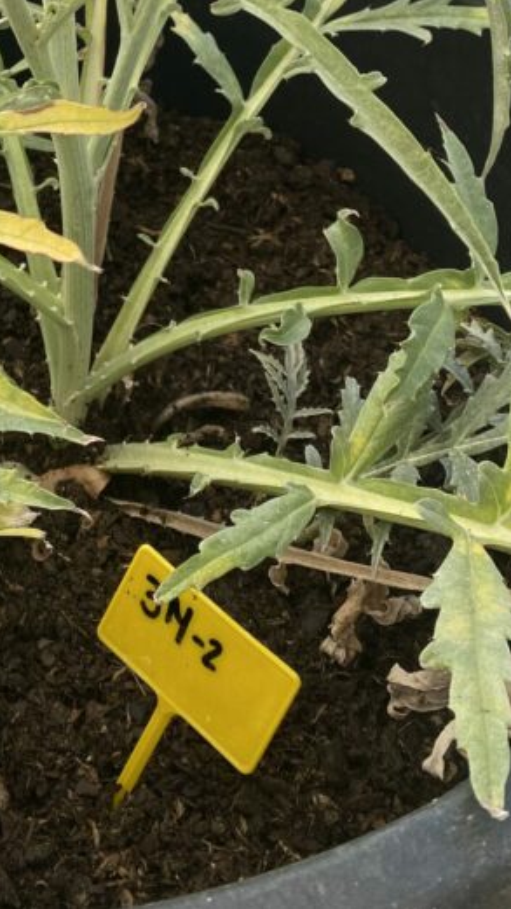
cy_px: -20
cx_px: 23
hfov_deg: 20.2
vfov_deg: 32.8
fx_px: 1397
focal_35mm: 58
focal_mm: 4.25
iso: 32
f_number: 1.8
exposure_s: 1/805
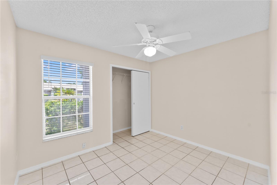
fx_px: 108
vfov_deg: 81.2
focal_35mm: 14
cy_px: 92
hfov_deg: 104.3
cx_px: 138
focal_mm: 14
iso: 400
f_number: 7.1
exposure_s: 1/6
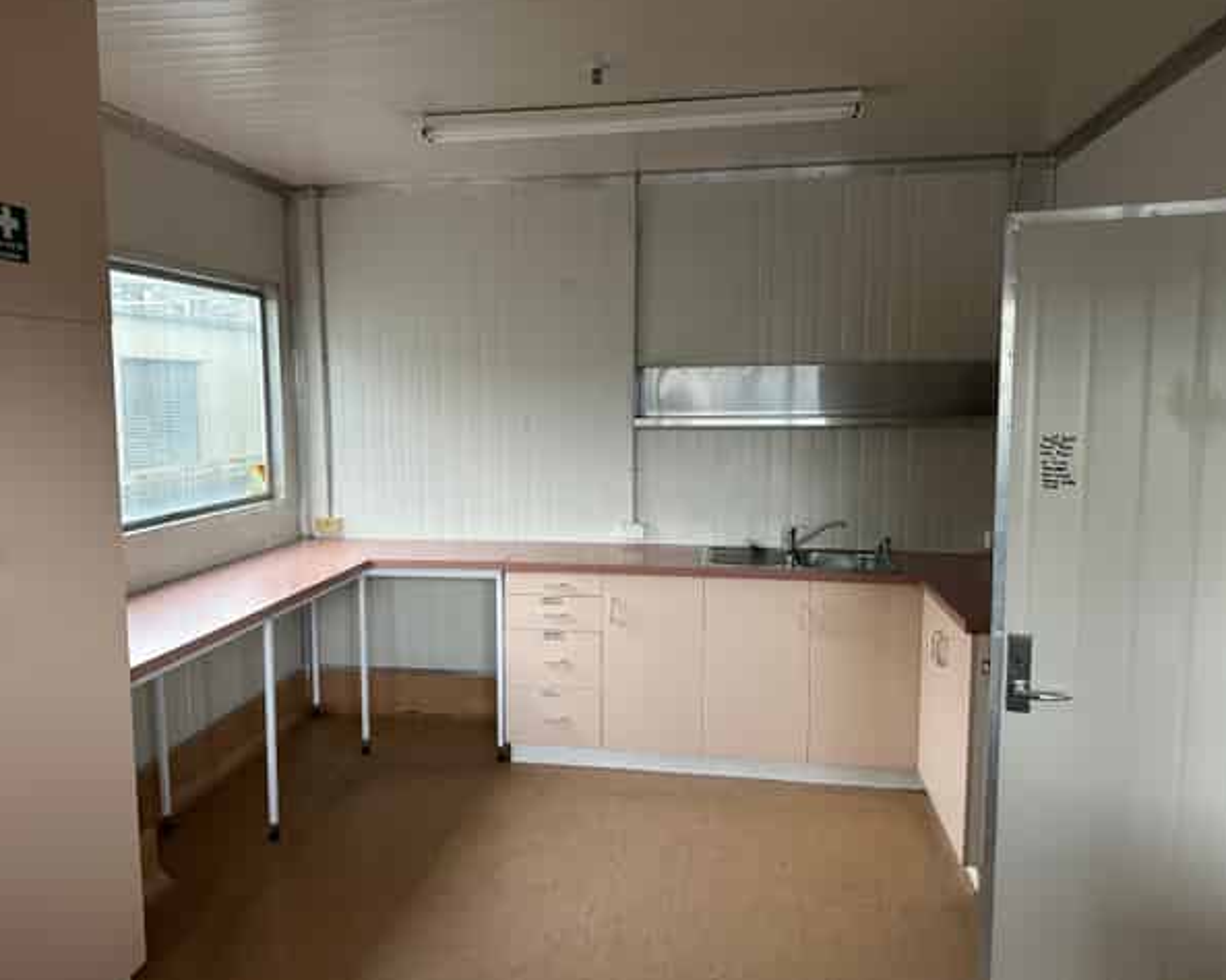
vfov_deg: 54.9
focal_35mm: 26
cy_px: 495
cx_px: 579
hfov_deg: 66.0
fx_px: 943
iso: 125
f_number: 1.78
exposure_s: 1/50
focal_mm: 6.86
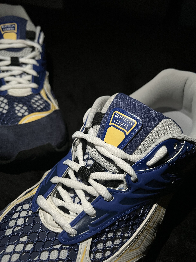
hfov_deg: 53.1
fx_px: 196
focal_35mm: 26
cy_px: 131
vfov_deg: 67.3
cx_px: 98
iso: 320
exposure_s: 1/60
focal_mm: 5.7
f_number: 1.5
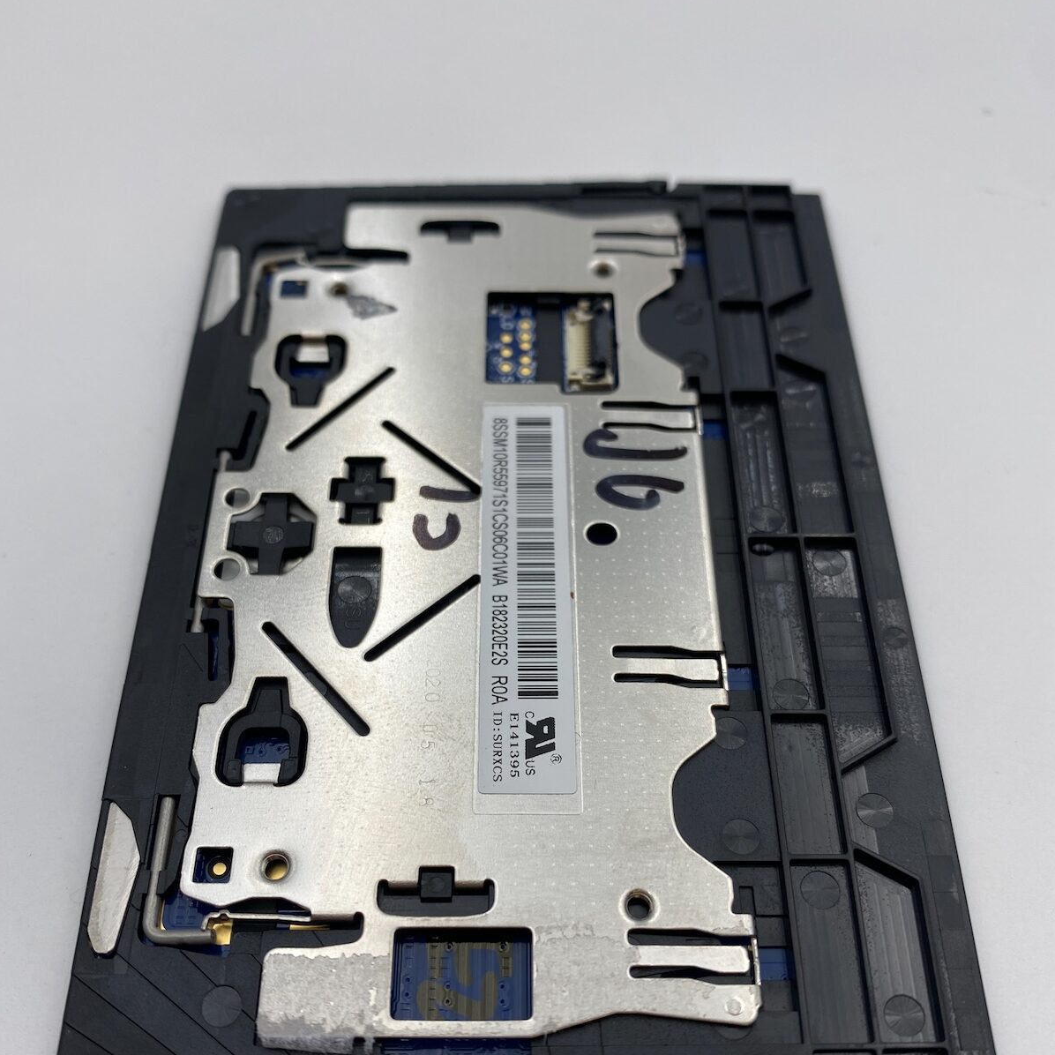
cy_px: 630
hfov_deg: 52.5
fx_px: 1069
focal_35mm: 31
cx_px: 525
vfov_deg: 52.2
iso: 32
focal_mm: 4.25
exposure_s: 1/260
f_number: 1.8
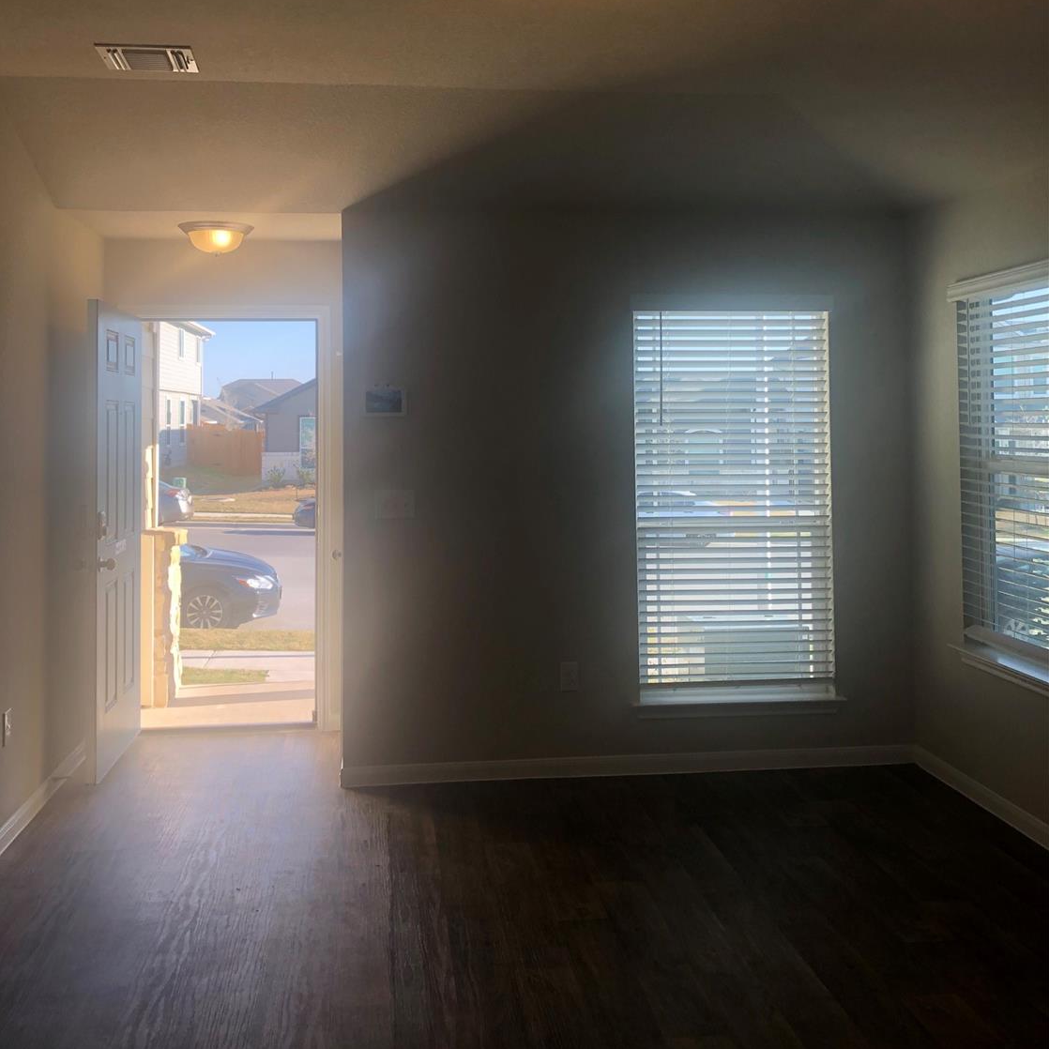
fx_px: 1166
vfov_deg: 48.0
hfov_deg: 48.4
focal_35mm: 34
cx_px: 509
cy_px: 392
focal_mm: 3.99
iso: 20
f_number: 1.8
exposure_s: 1/171
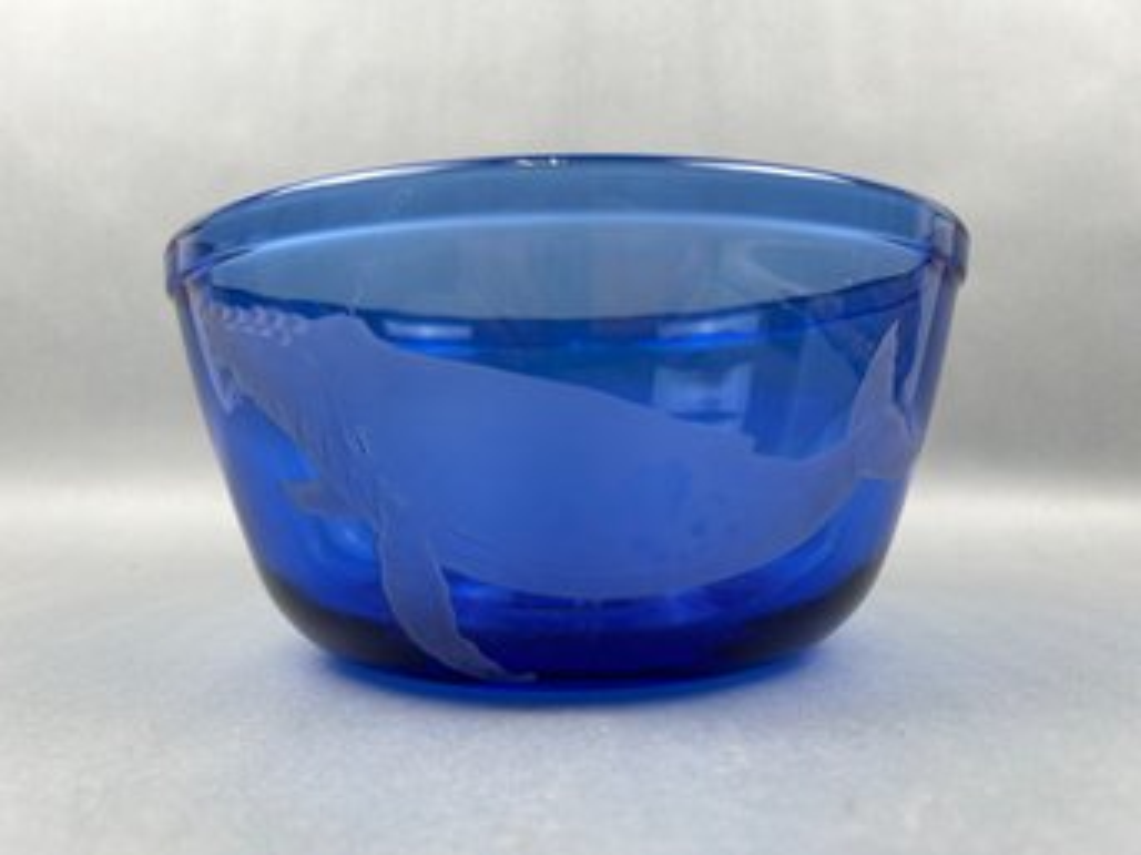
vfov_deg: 53.0
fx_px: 857
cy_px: 428
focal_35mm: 26
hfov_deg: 67.3
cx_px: 570
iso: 50
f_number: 1.5
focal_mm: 5.7
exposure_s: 1/120
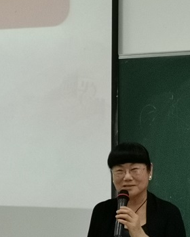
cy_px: 126
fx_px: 900
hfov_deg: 11.9
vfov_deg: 15.0
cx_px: 0
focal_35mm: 128
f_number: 1.8
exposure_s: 1/100
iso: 320
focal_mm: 4.75
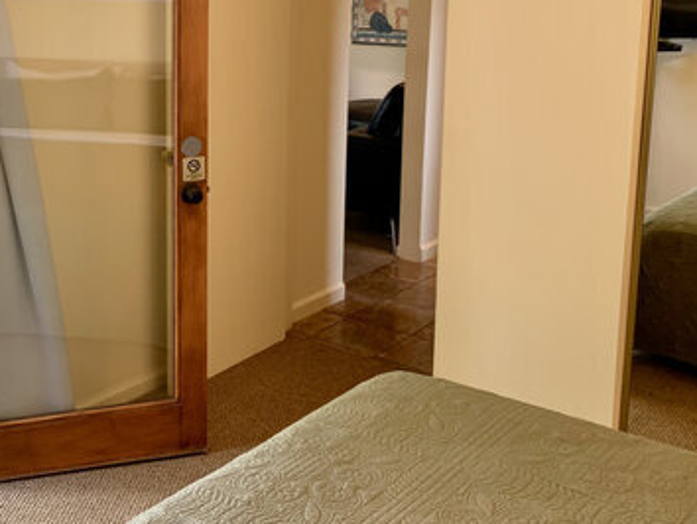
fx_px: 947
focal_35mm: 47
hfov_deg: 38.8
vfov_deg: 30.4
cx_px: 132
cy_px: 136
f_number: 1.8
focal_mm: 4.25
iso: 50
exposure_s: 1/60
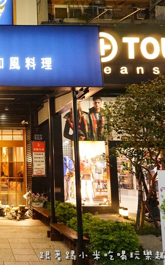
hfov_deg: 29.8
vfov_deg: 52.8
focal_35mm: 37
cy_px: 133
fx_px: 266
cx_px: -30
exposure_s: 1/60
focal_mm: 16
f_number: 3.5
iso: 3200
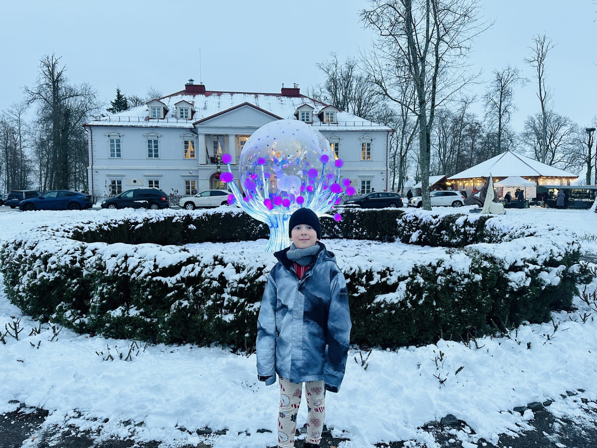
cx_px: 298
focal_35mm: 24
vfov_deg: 56.8
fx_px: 414
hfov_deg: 71.6
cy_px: 224
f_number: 1.78
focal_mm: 6.86
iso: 125
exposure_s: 1/50
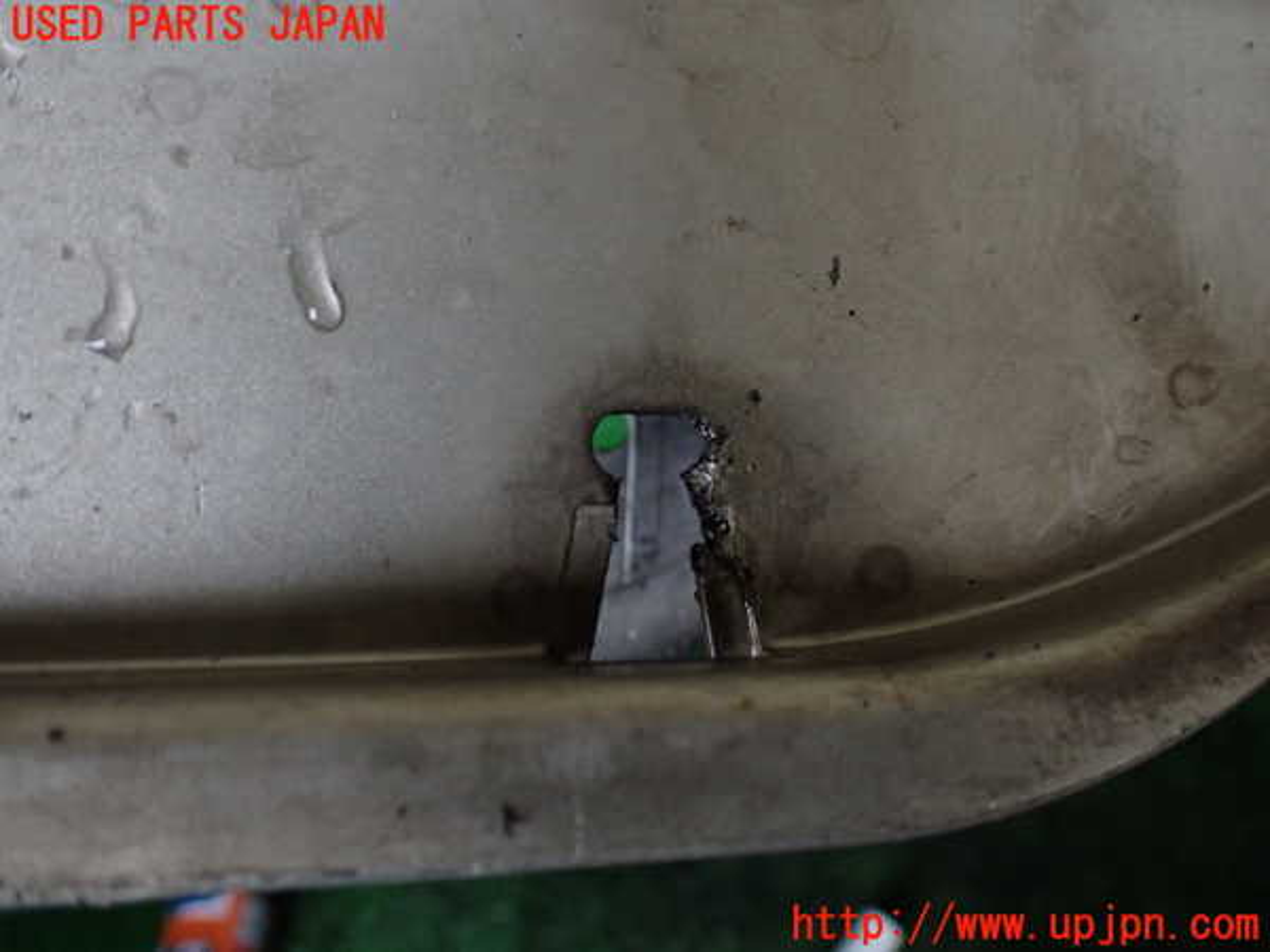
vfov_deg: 46.8
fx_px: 1101
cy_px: 476
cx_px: 635
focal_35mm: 30
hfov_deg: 60.0
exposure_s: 1/125
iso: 640
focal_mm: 5.4
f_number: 2.3
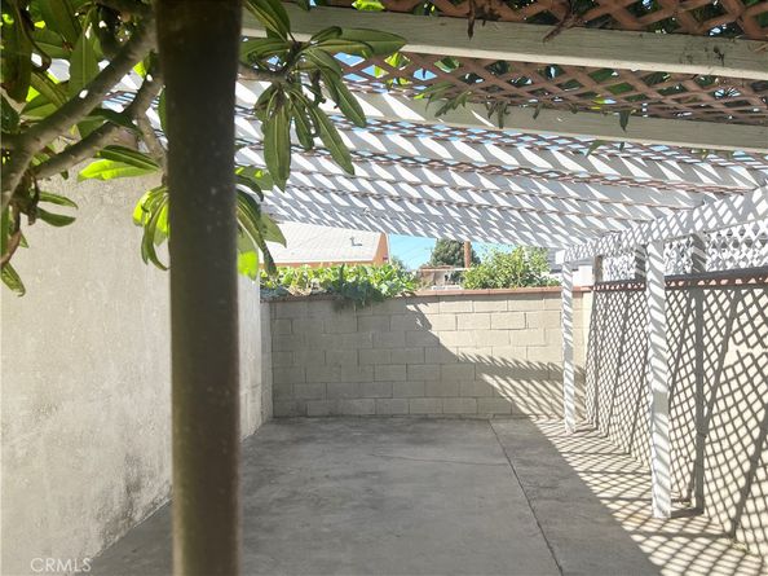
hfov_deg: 67.3
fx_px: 577
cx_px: 384
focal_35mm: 26
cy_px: 288
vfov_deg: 53.0
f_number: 1.5
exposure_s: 1/1838
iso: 50
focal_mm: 5.7
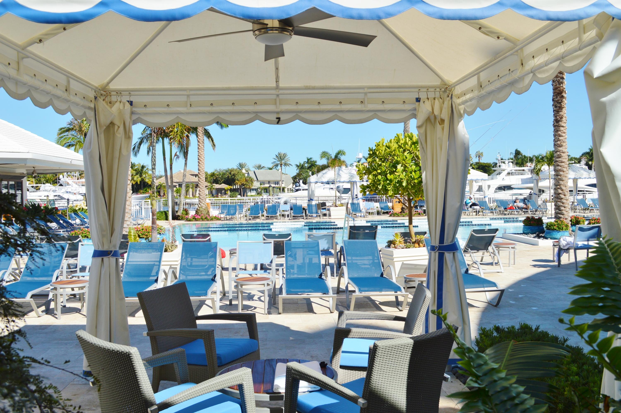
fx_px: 569
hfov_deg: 57.3
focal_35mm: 33
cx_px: 310
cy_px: 206
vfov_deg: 39.9
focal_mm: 22
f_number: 9
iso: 100
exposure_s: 1/320
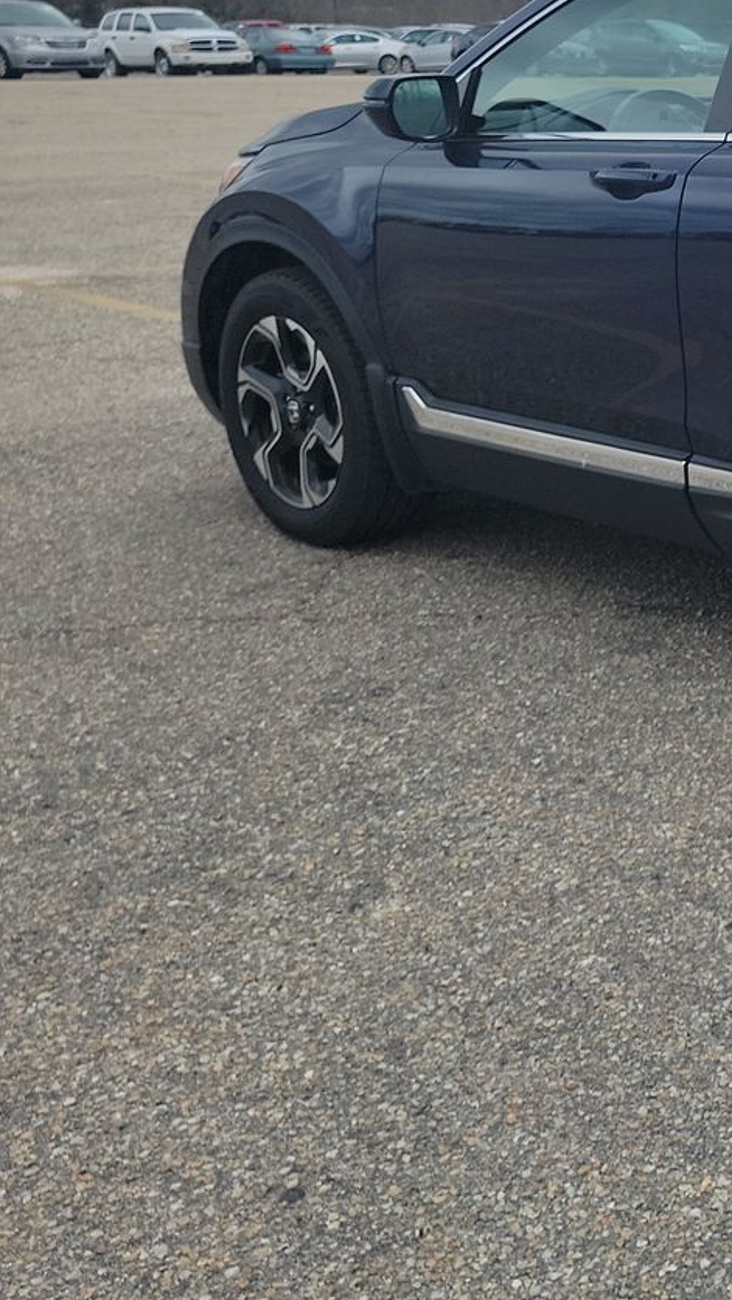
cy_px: 390
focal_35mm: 50
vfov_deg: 40.6
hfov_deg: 19.5
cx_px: 1217
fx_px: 1725
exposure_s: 1/619
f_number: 1.8
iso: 50
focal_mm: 6.7
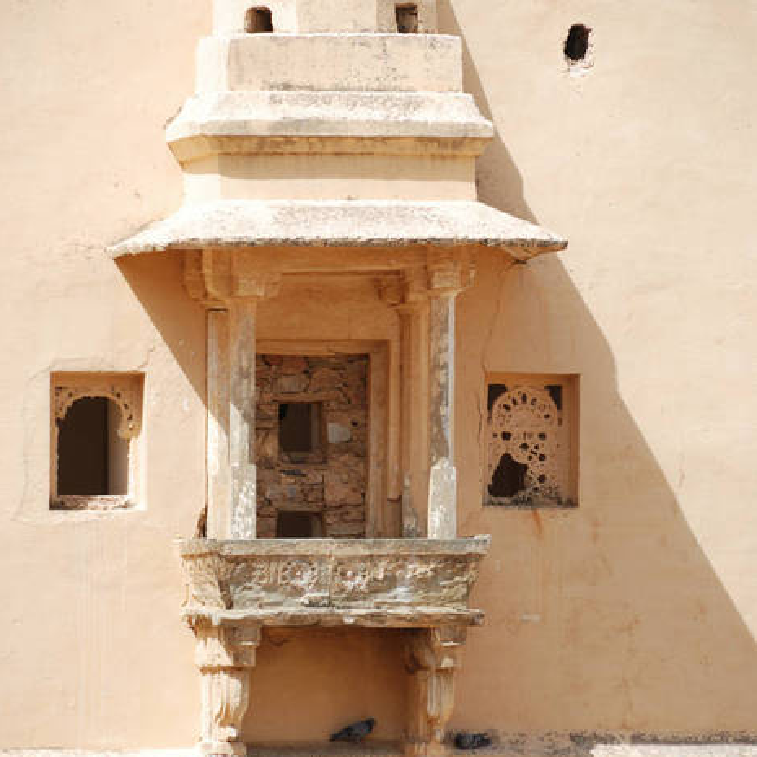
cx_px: 378
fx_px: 9501
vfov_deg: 4.6
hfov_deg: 4.6
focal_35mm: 384
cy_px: 361
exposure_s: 1/250
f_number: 5.6
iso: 100
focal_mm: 200
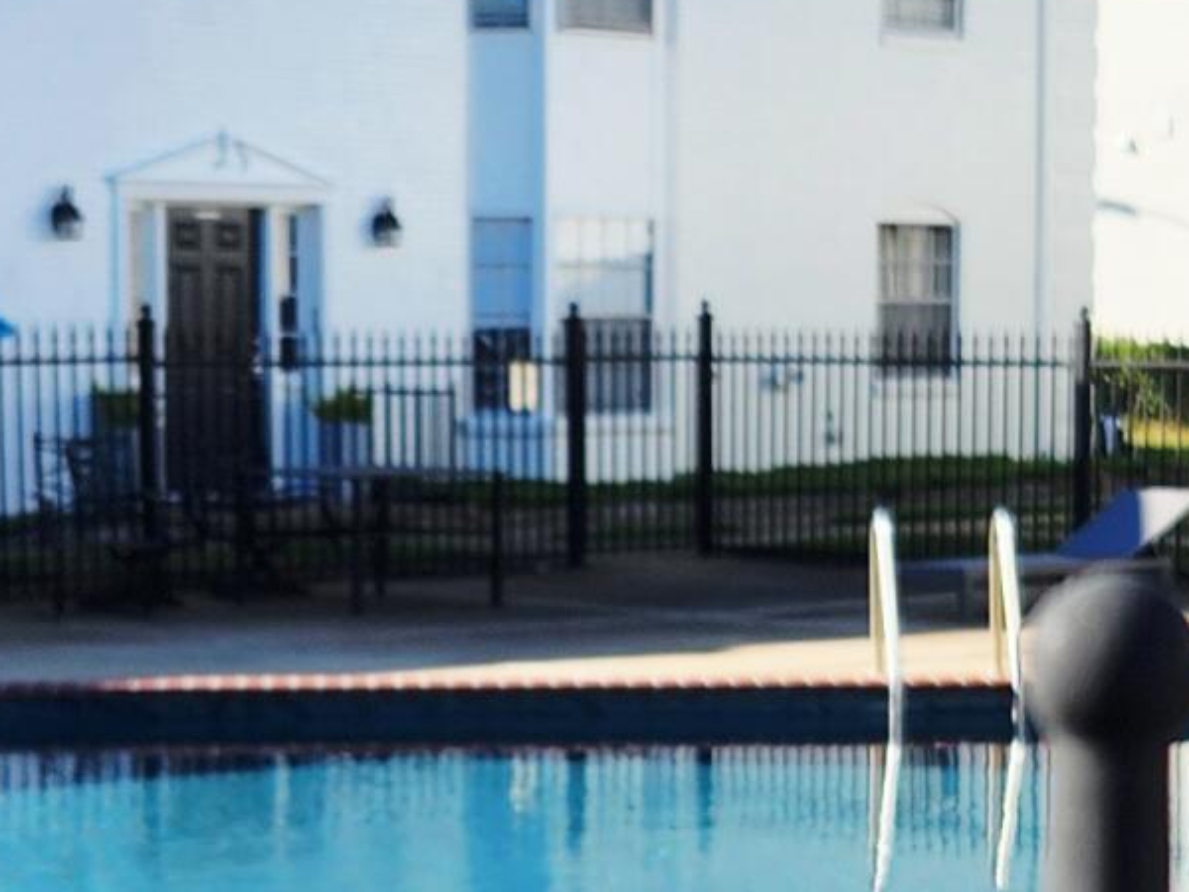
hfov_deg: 17.1
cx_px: 795
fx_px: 3950
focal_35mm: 115
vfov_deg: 12.9
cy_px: 616
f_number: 1.8
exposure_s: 1/1667
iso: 20
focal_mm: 5.4
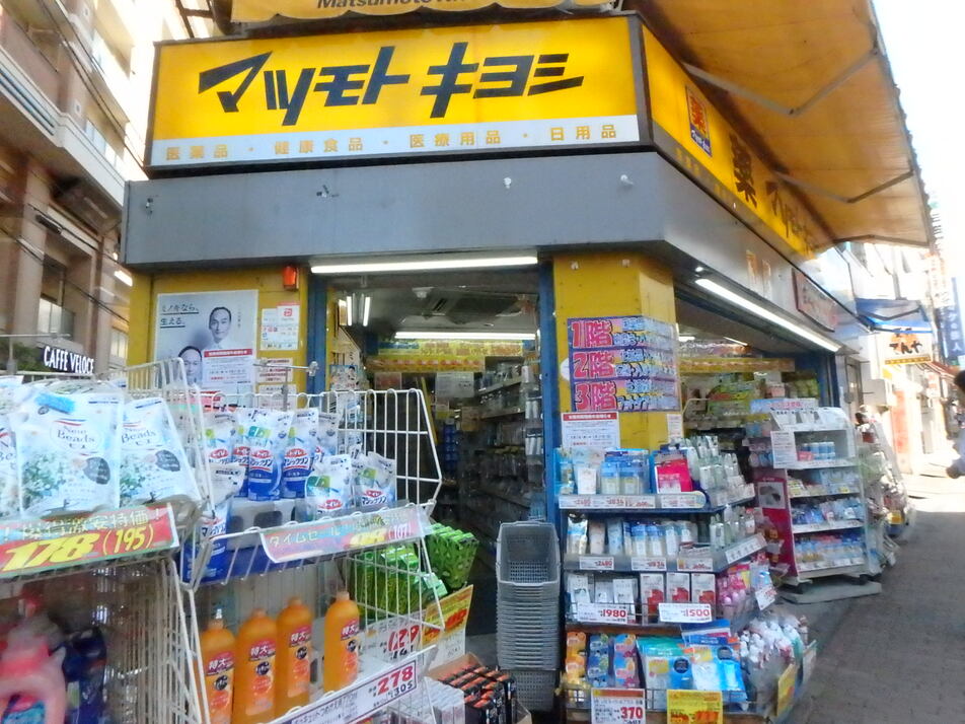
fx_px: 585
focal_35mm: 21
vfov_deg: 63.4
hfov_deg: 79.0
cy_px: 362
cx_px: 482
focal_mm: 3.7
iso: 3200
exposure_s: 1/1600
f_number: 6
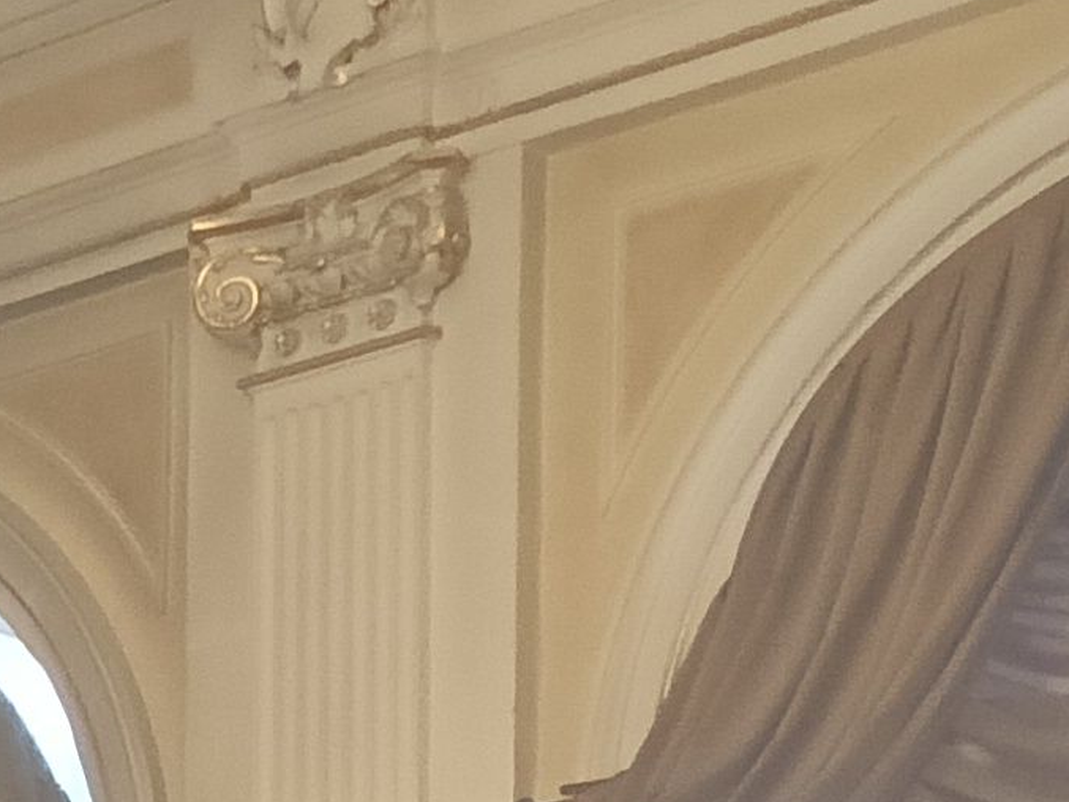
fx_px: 5035
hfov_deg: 9.9
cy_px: 2133
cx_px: -1874
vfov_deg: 8.2
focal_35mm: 163
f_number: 1.8
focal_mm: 4.05
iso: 1250
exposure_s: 1/100
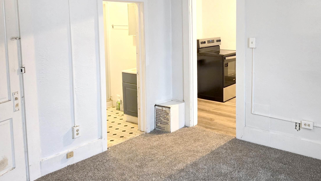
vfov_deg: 33.3
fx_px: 298
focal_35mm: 35
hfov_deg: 55.6
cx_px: 209
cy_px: 57
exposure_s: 1/60
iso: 500
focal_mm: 5.4
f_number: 1.8
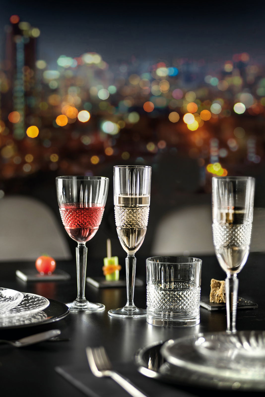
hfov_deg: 13.7
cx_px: 132
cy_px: 198
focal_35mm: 100
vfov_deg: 20.4
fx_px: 1103
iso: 100
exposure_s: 1.3
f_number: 16
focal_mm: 100
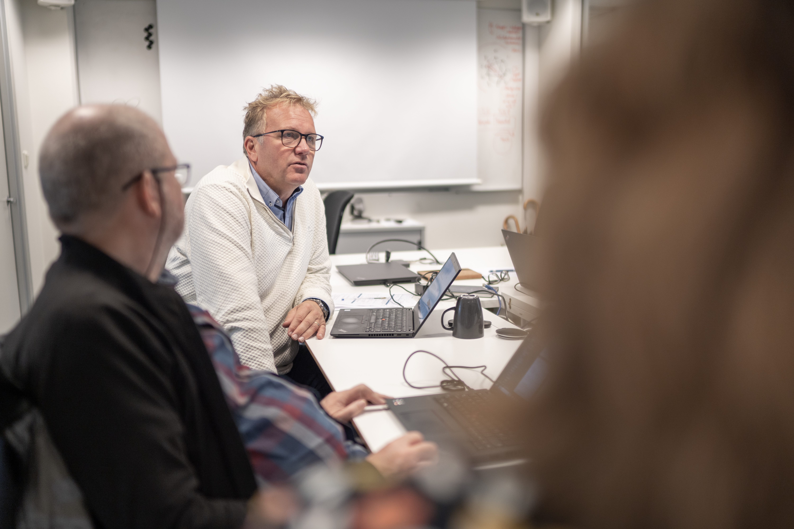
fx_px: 772
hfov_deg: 54.4
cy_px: 264
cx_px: 397
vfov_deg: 37.9
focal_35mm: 35
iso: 400
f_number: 1.4
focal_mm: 35
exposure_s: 1/250
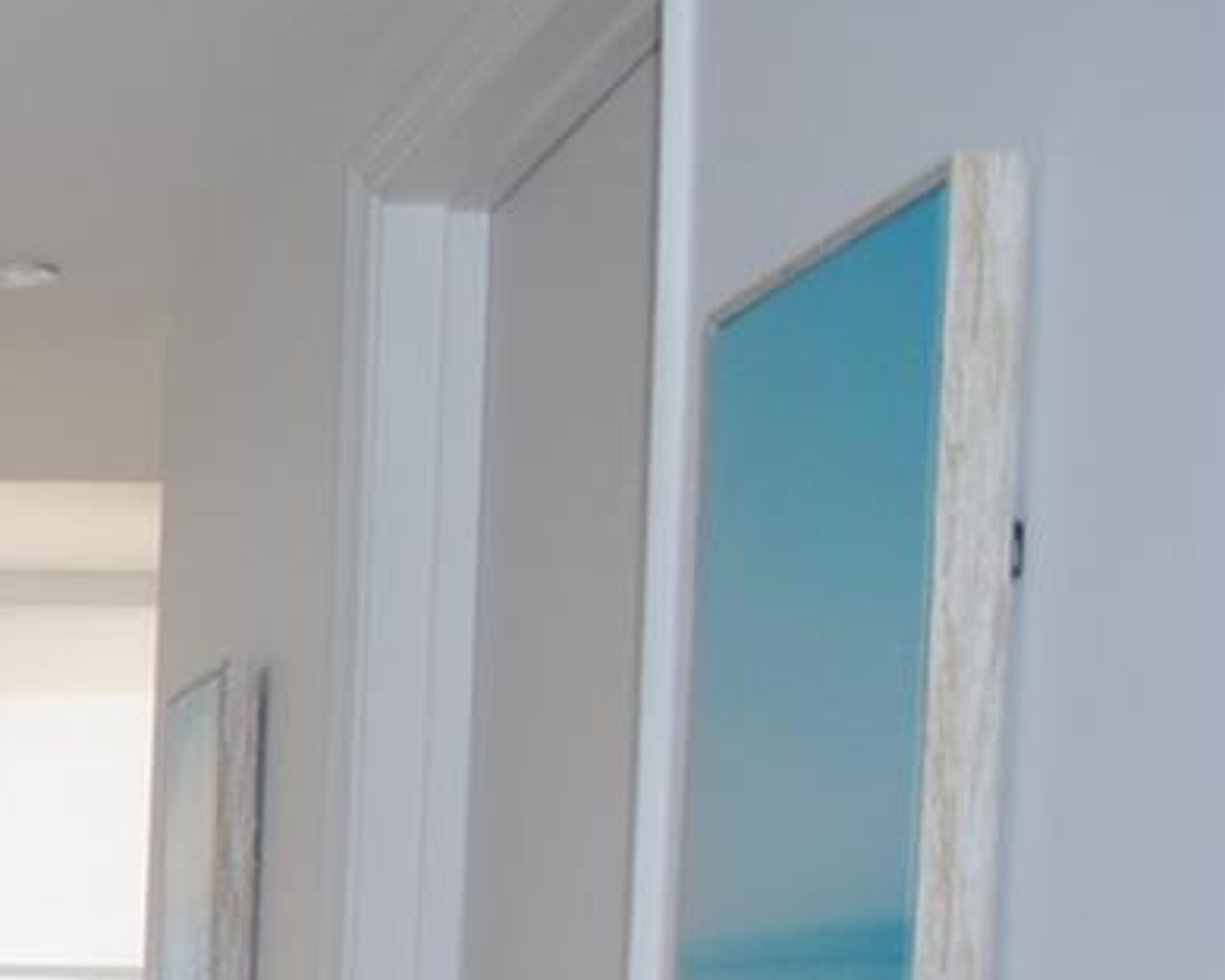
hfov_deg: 15.2
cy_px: 1417
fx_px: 3771
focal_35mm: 104
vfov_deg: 14.0
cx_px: -1165
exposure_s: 1/100
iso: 200
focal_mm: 18
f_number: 3.5
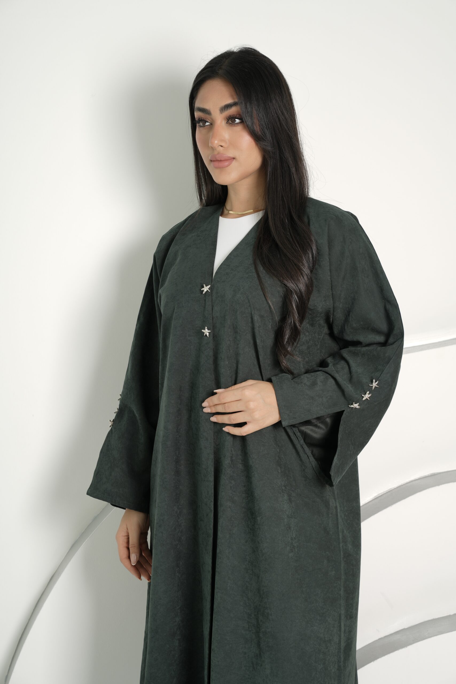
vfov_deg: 28.8
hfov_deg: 19.5
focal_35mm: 70
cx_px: 228
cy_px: 342
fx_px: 1330
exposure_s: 1/125
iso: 80
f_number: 8
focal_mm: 70
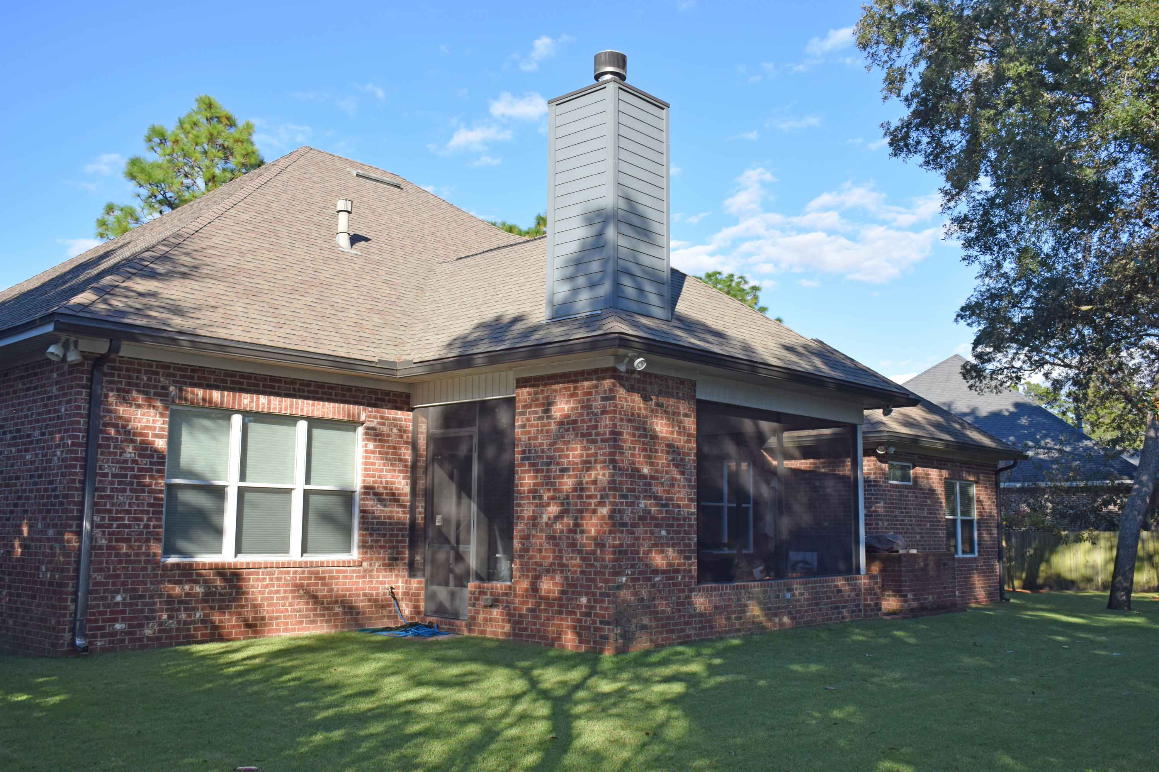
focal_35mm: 33
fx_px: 1062
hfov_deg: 57.2
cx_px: 580
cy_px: 386
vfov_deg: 40.0
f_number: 7.1
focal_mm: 22
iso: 100
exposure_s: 1/200
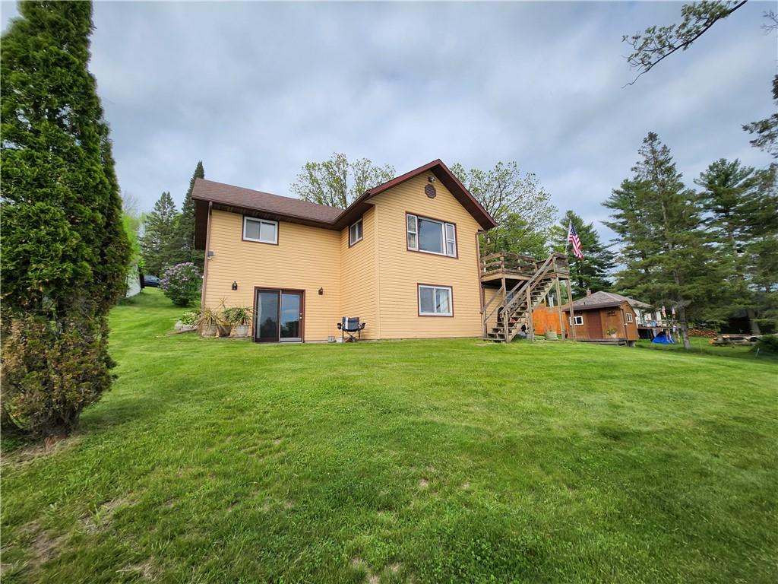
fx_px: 292
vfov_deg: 89.9
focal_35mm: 13
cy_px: 292
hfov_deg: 106.2
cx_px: 389
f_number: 2.2
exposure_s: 1/970
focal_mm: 1.7
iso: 32
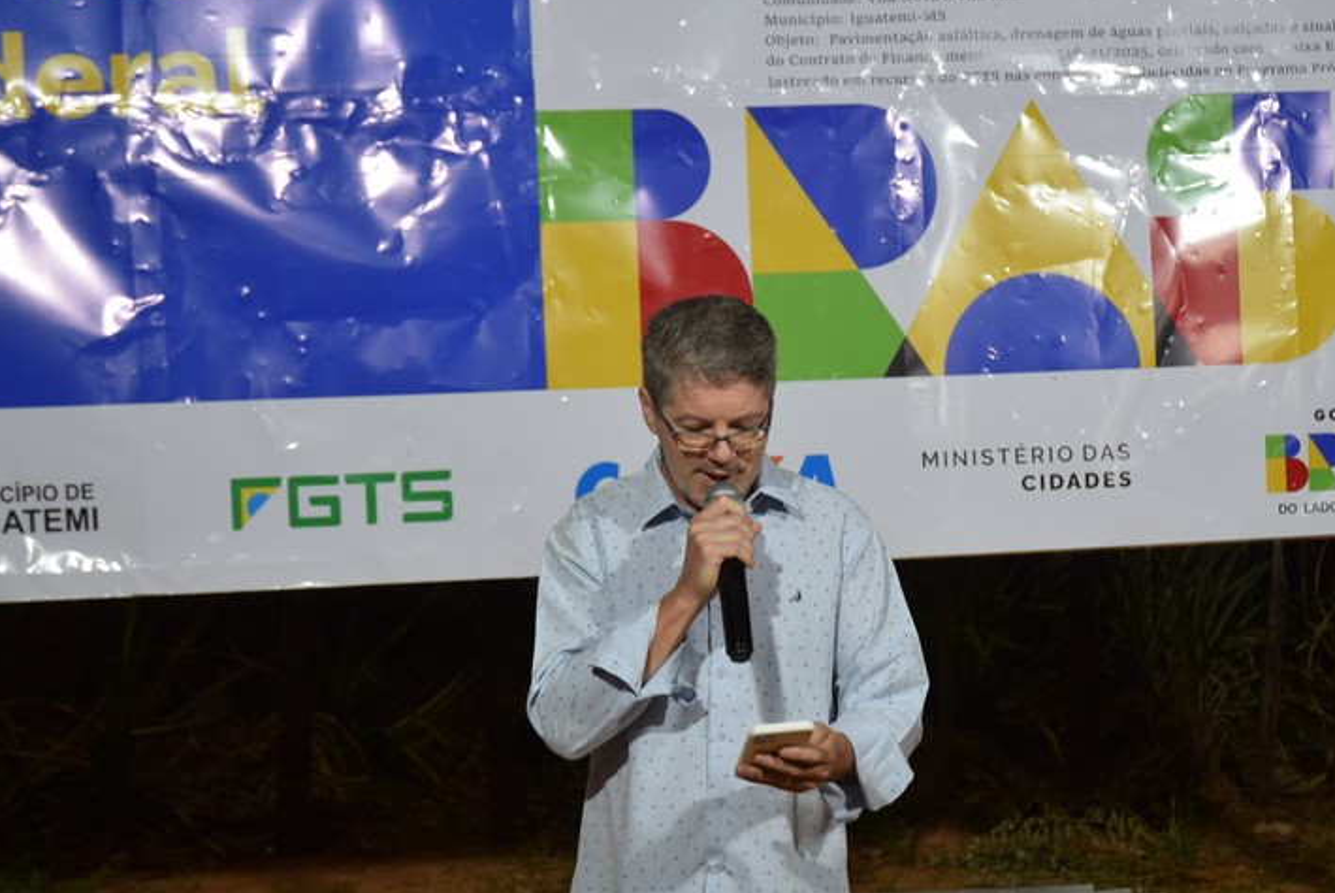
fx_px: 2821
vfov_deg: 18.0
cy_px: 494
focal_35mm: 76
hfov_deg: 26.6
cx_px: 800
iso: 640
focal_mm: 40
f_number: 4.2
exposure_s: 1/60
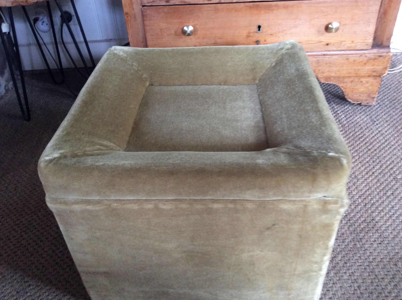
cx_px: 201
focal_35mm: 32
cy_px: 150
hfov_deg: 56.9
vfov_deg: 44.1
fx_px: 371
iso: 200
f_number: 2.4
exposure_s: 1/25
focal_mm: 3.3
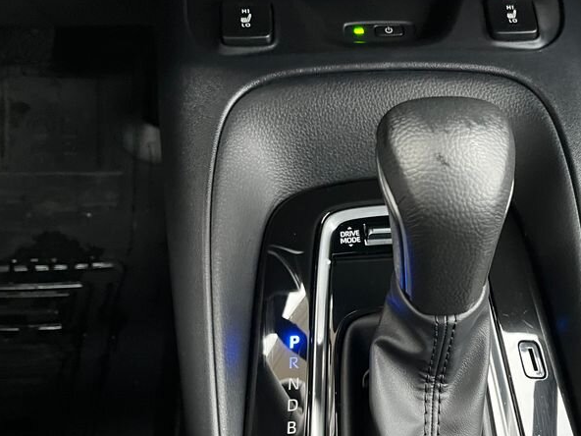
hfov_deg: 41.2
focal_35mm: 45
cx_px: 415
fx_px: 755
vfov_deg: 31.5
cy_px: 336
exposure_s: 1/36
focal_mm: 5.1
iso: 640
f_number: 1.6
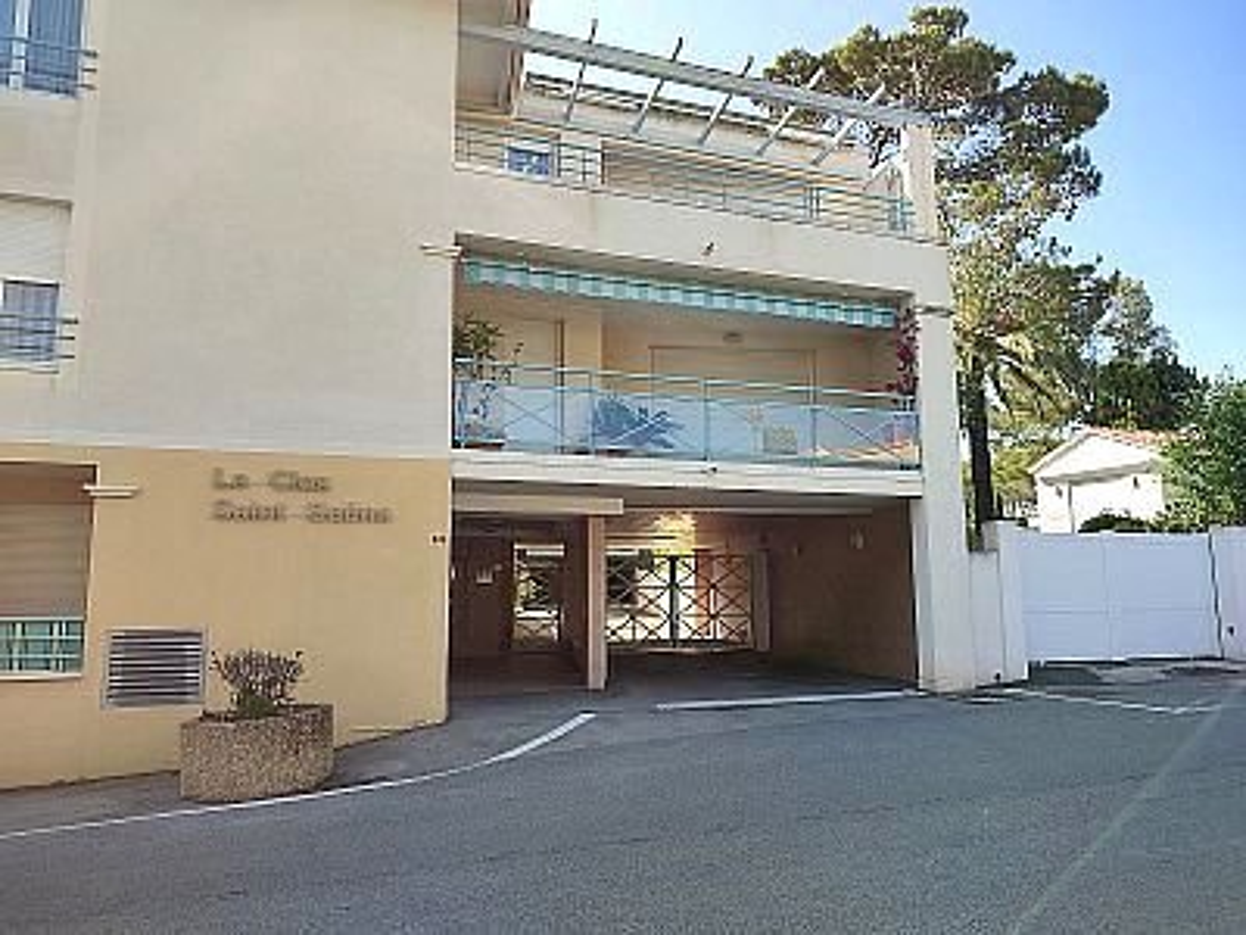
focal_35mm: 24
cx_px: 623
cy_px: 468
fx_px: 864
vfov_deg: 56.8
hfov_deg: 71.6
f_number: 1.89
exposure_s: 1/377
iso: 50
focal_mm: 5.89
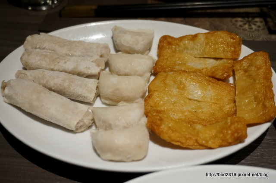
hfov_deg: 48.0
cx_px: 138
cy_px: 92
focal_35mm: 40
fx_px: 310
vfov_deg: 32.9
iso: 1000
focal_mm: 27
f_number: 4.5
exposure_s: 1/60
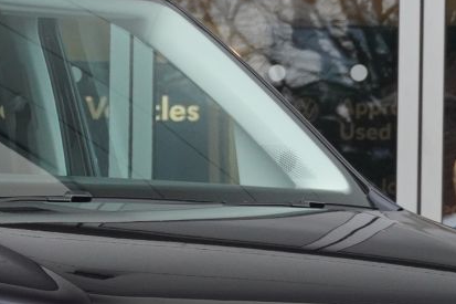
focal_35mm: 267
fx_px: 3380
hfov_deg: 7.6
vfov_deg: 5.1
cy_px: 313
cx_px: -114
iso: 800
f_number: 5.6
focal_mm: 46
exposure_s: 1/200
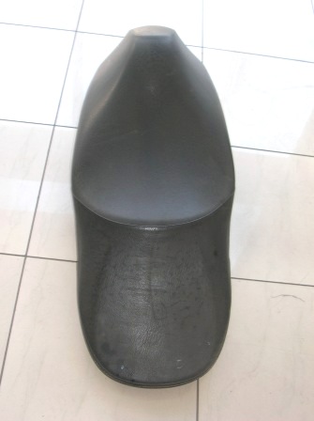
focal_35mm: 45
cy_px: 210
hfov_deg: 32.1
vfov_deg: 42.1
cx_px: 157
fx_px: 545
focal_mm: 7.5
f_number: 3.1
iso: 50
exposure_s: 1/30
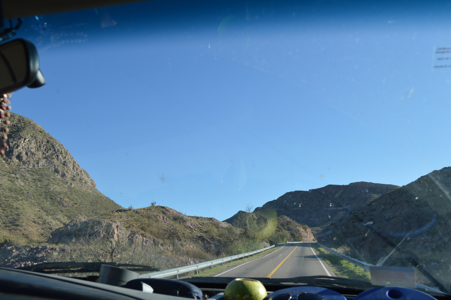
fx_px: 413
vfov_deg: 39.9
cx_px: 226
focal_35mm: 33
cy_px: 150
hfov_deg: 57.3
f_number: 7.1
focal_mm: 22
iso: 100
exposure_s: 1/200
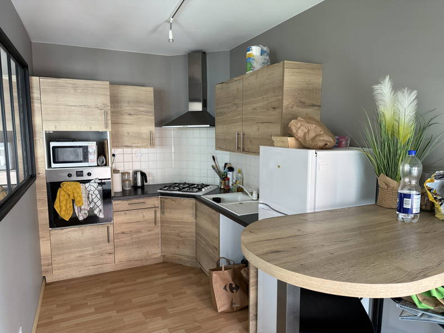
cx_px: 222
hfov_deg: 71.6
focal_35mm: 24
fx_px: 308
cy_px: 166
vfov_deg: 56.8
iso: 200
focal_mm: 6.76
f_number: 1.78
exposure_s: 1/121
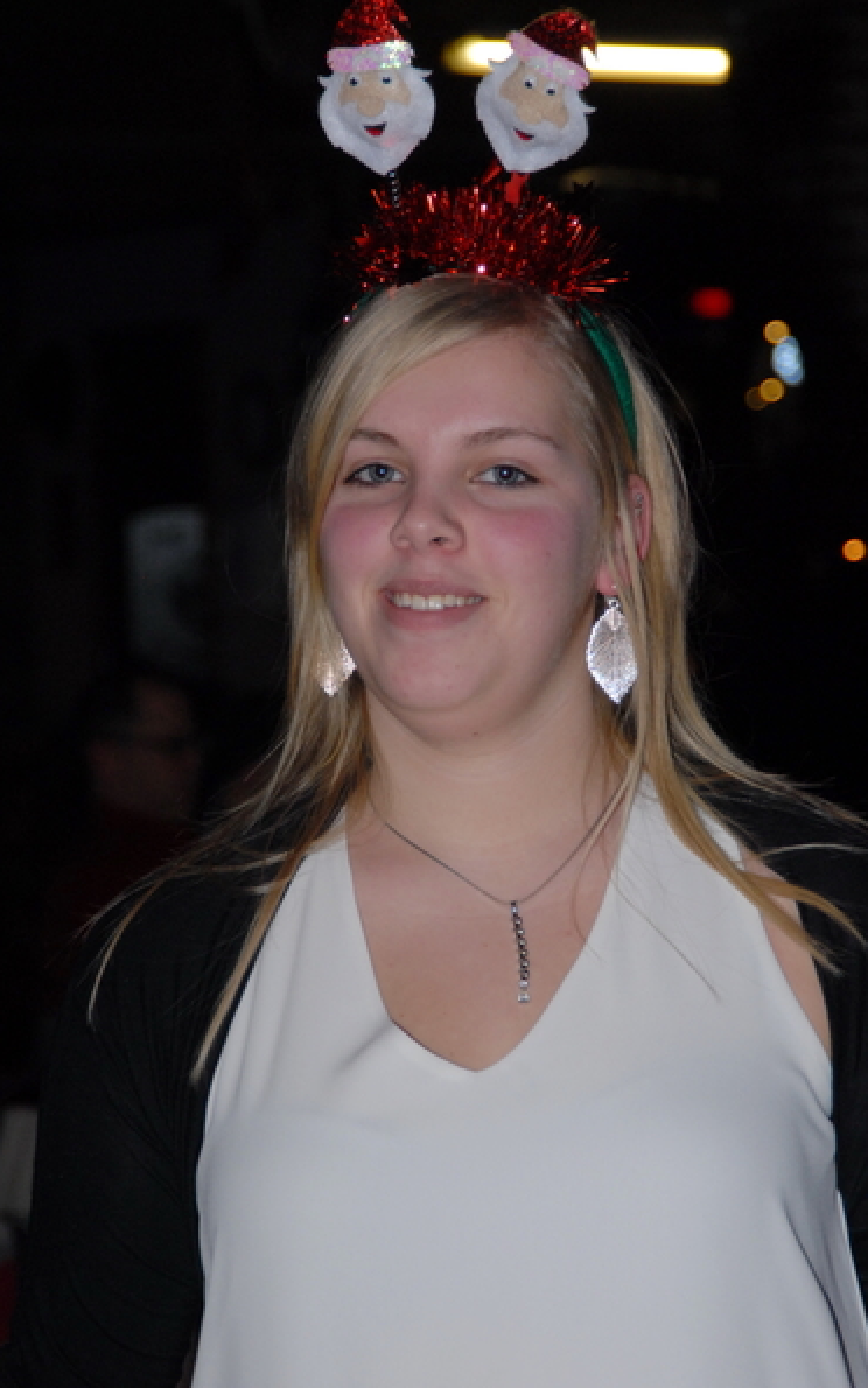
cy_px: 697
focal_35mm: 139
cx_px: 443
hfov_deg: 9.4
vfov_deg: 15.0
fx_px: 5260
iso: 400
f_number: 5.6
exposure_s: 1/60
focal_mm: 90
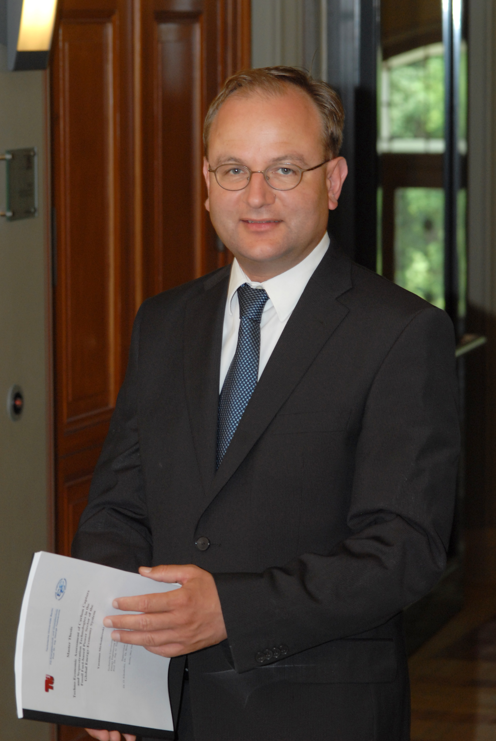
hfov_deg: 8.7
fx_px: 3245
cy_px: 370
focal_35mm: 158
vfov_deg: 13.0
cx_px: 248
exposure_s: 1/60
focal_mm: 105
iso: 400
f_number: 7.1
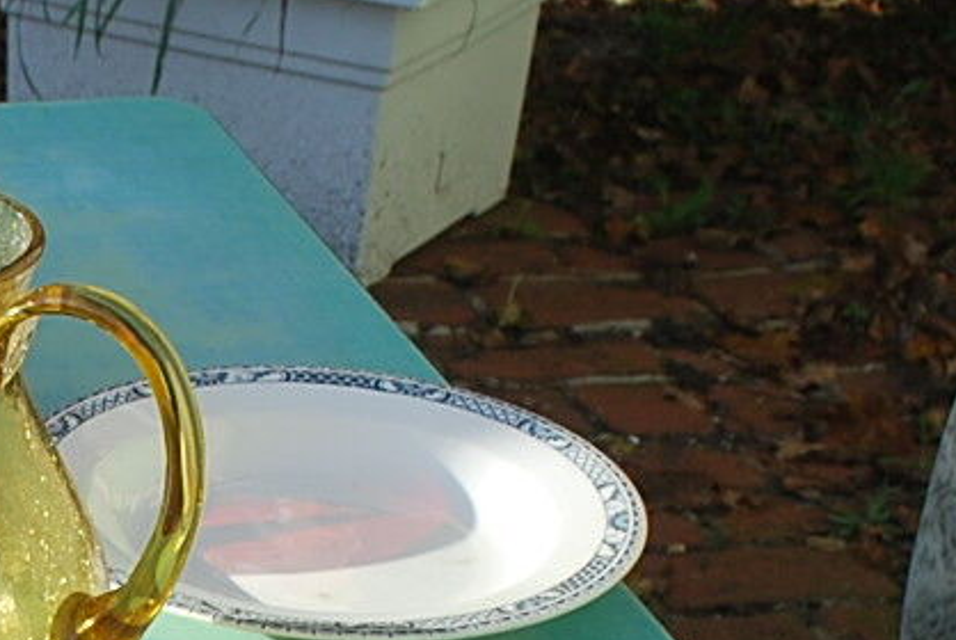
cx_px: -124
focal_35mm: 153
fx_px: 4069
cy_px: 816
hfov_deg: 13.1
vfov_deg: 8.9
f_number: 7.1
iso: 100
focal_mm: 22
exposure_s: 1/200
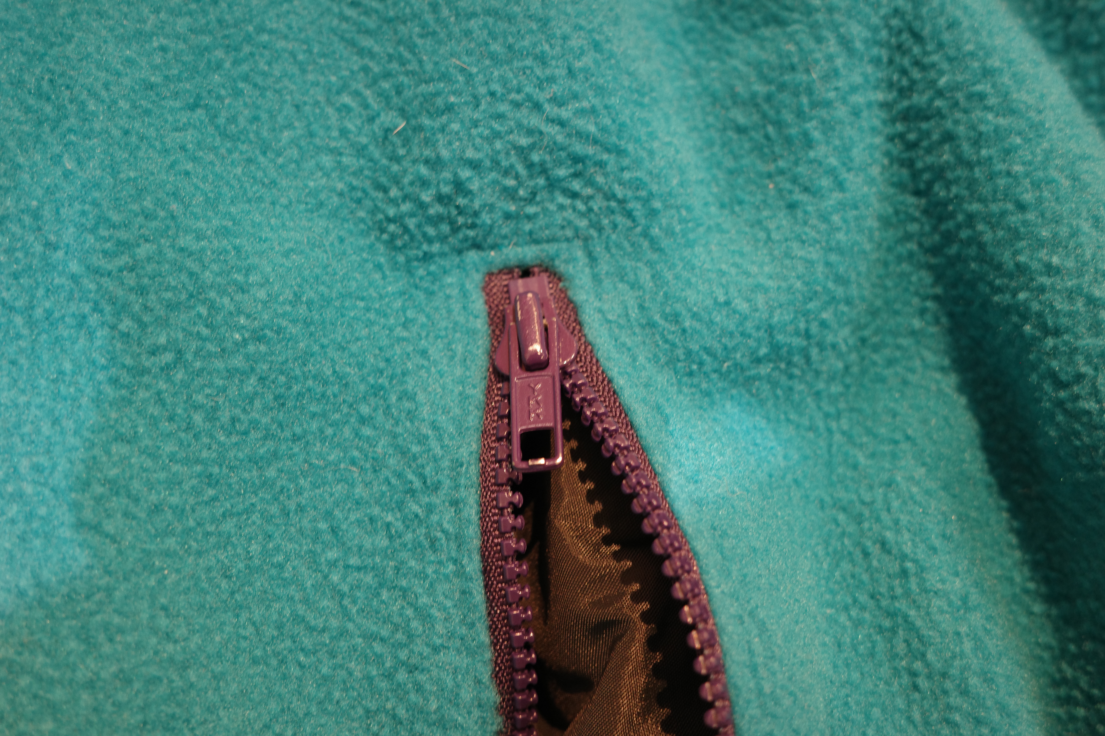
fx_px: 1228
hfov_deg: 48.5
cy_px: 368
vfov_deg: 33.4
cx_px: 552
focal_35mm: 40
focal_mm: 26
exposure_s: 1/3.33
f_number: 3.5
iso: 640
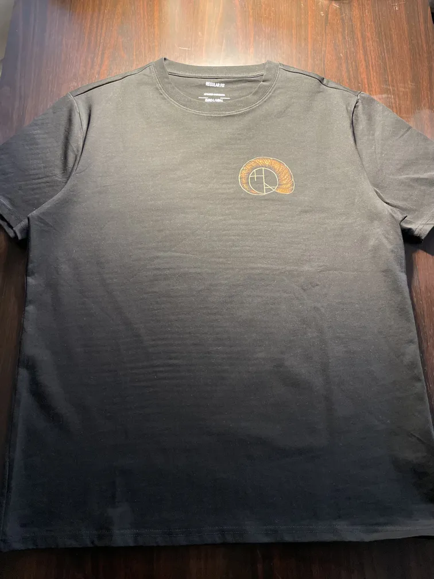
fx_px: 435
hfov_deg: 53.1
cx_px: 217
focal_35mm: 26
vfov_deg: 67.3
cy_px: 290
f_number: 1.6
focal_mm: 4.2
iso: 500
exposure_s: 1/50
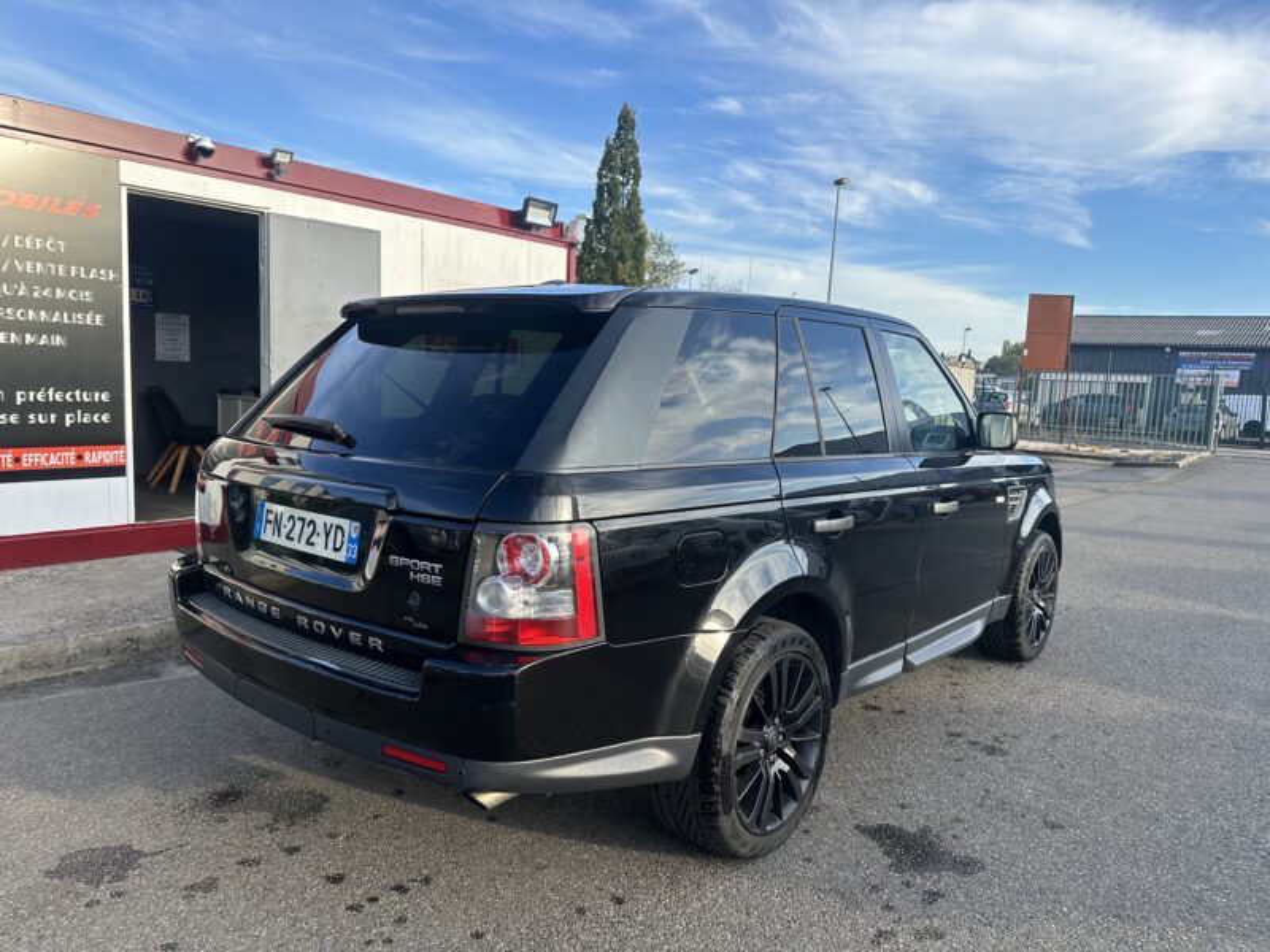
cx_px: 635
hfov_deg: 71.6
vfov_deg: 56.8
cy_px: 476
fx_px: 881
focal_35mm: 24
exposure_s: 1/1562
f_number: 1.78
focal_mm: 6.86
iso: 80
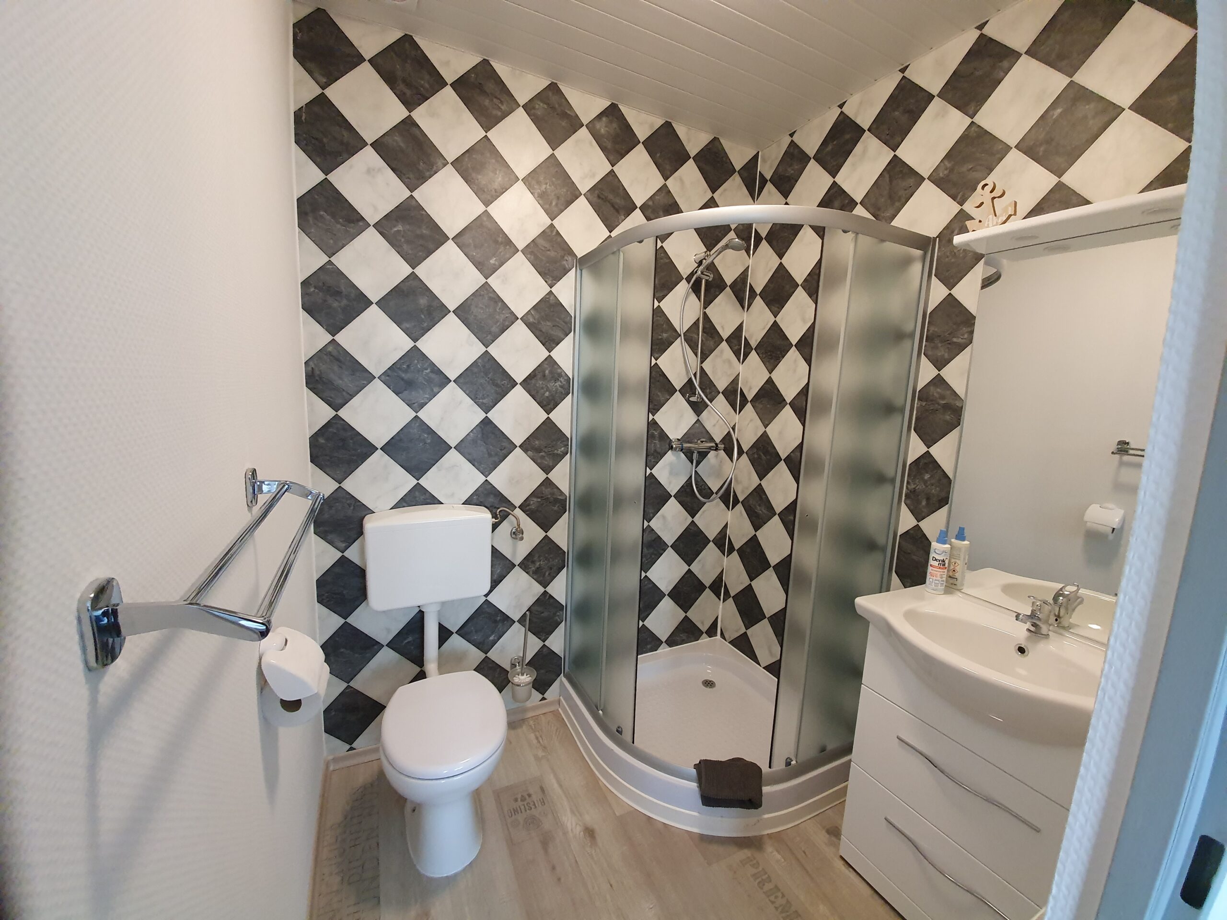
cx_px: 614
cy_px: 460
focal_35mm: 13
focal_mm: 1.8
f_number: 2.2
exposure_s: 1/50
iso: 400
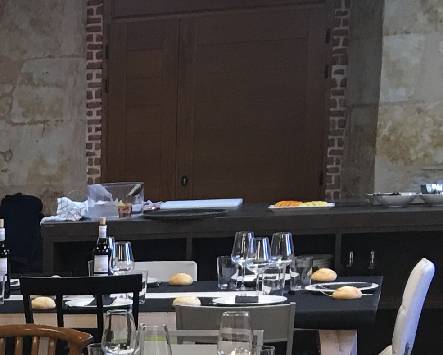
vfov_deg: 12.6
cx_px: -222
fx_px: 1521
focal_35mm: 116
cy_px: 534
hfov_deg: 15.3
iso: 50
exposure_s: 1/33
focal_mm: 4.15
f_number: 2.2
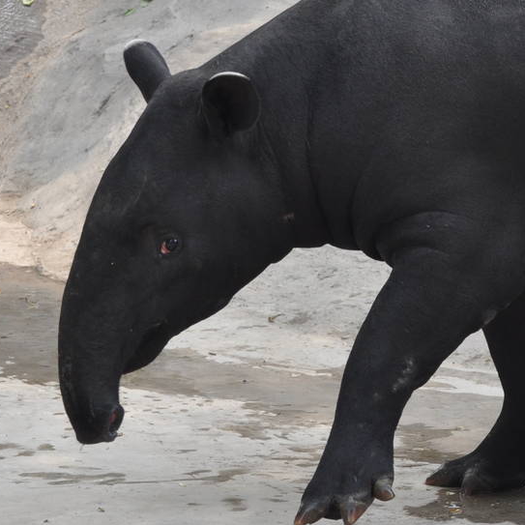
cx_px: 620
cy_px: 181
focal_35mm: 338
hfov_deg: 5.2
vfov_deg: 5.2
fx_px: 5800
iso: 400
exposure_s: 1/400
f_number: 5
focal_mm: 90
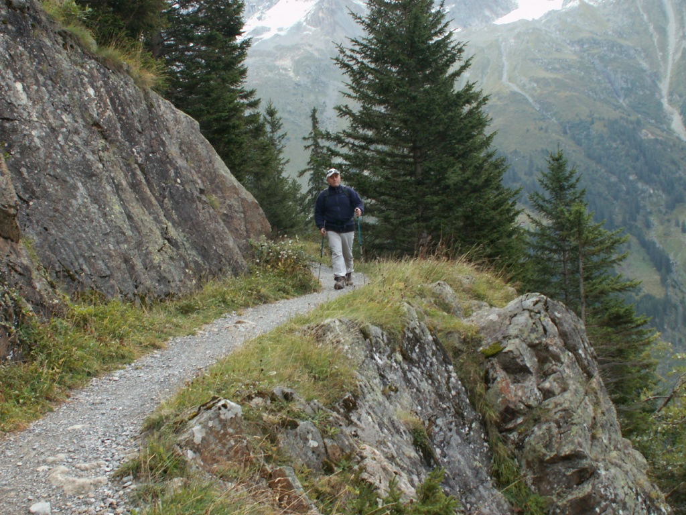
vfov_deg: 30.9
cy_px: 258
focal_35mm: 47
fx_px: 931
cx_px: 343
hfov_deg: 40.4
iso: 50
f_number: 4.5
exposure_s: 1/40
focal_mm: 7.74
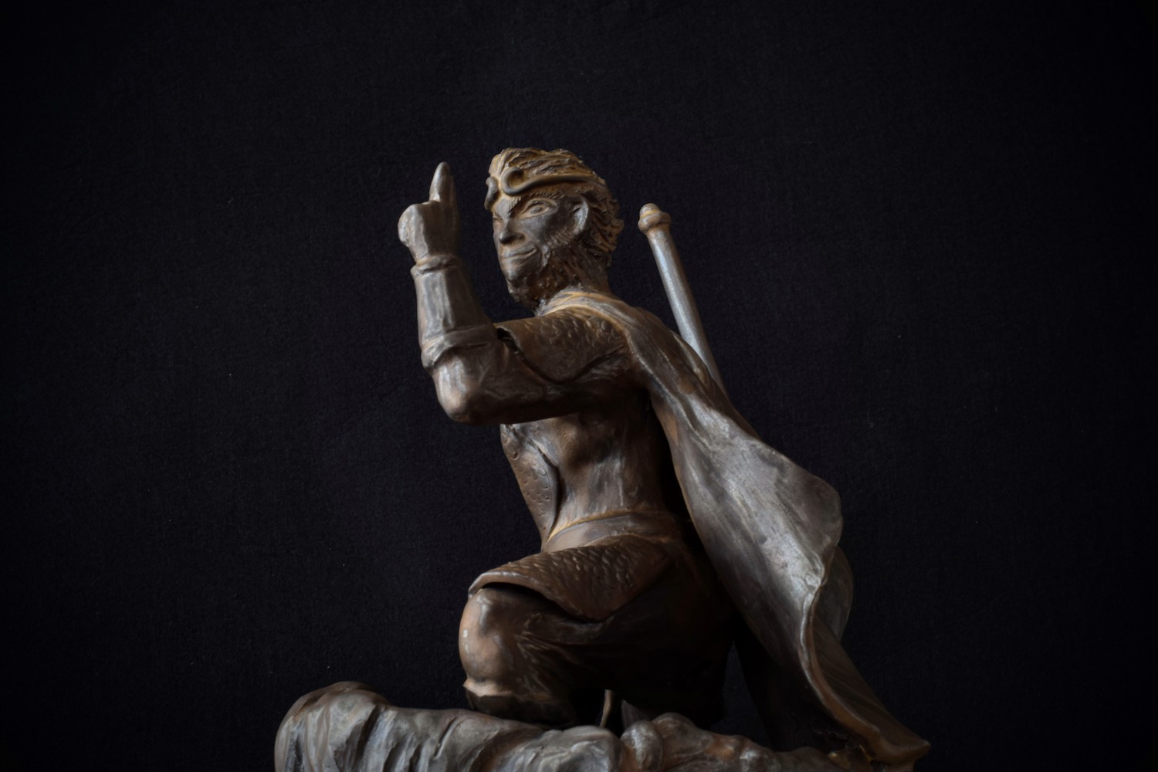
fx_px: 2412
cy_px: 386
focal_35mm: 75
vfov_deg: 18.2
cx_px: 579
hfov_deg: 27.0
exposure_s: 1/2
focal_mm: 50
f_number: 16
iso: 100
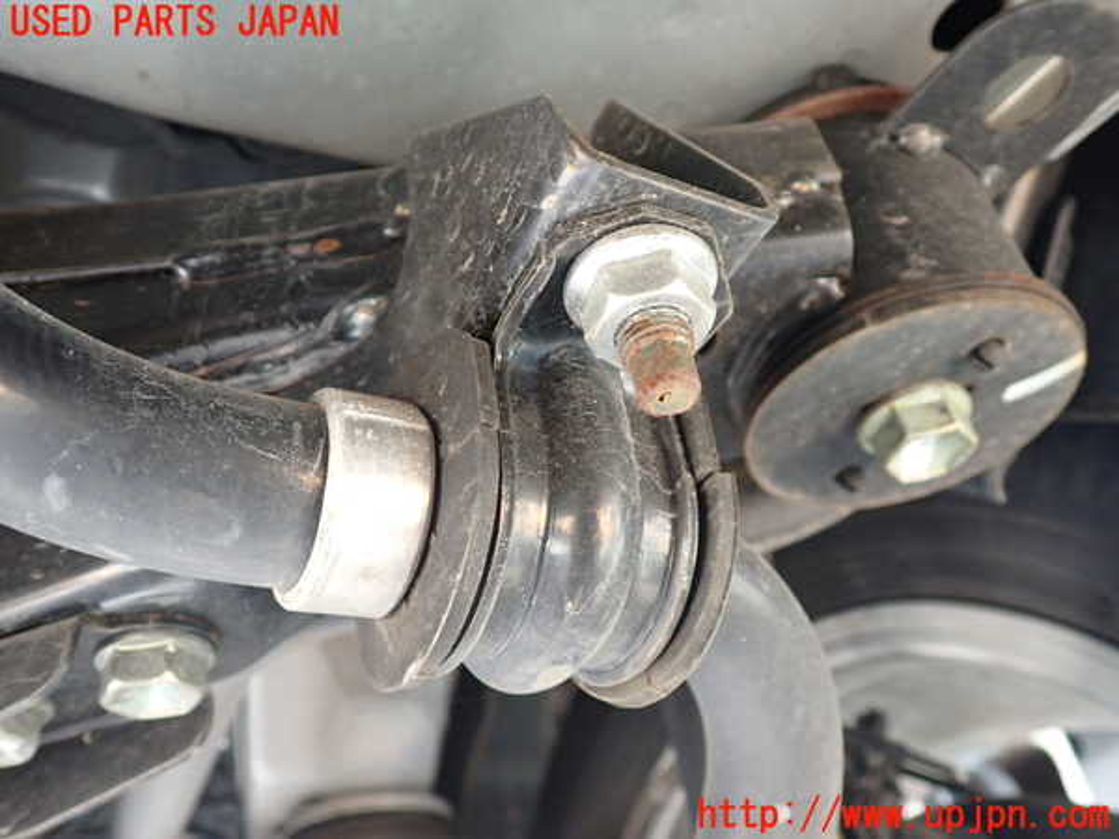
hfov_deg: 60.0
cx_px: 560
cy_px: 420
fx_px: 970
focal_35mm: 30
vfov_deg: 46.8
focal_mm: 5.4
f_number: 2.3
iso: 320
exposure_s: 1/30
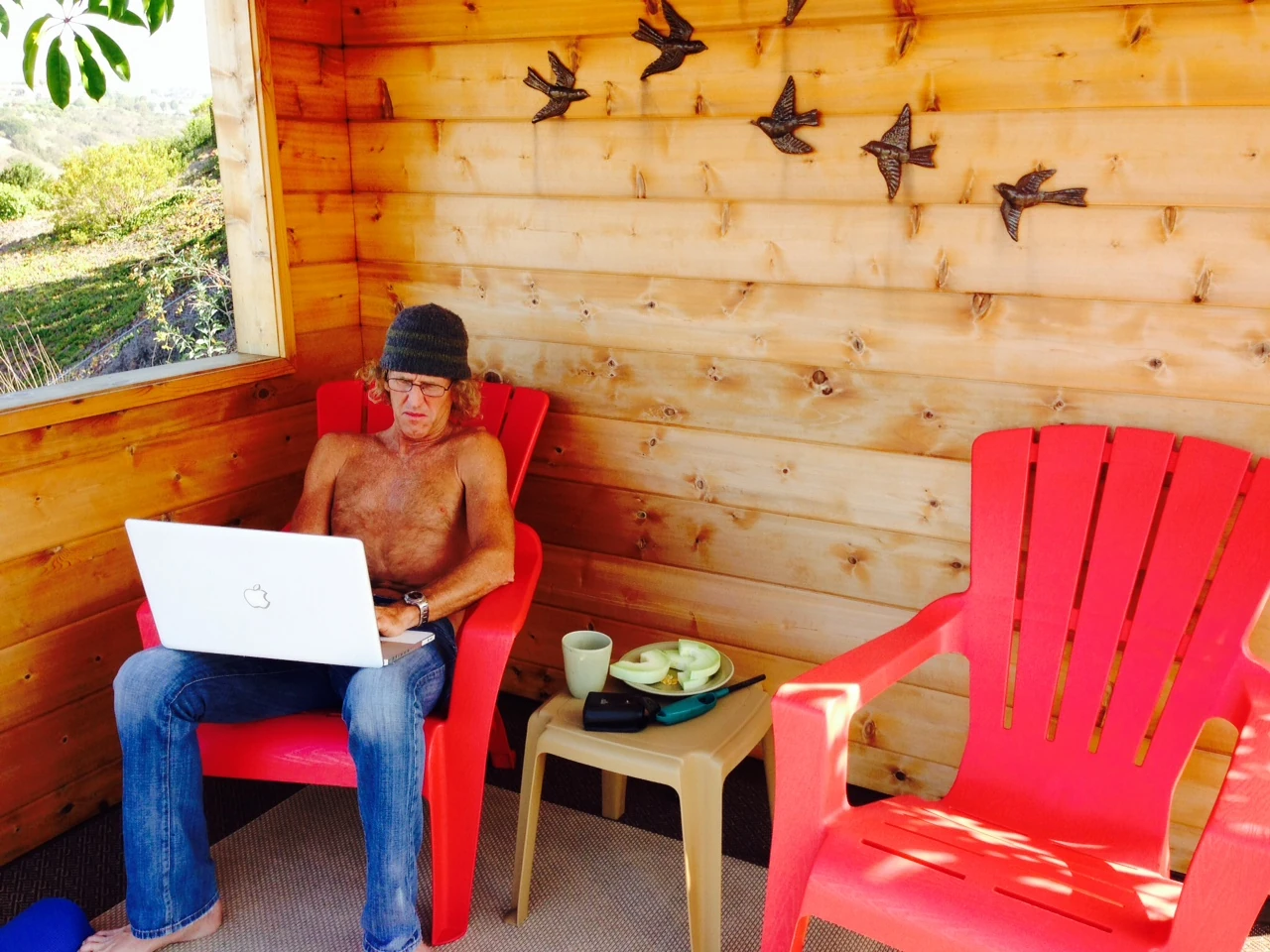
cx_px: 635
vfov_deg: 42.9
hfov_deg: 55.4
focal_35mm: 33
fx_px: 1211
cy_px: 476
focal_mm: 4.12
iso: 50
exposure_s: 1/216
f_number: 2.4
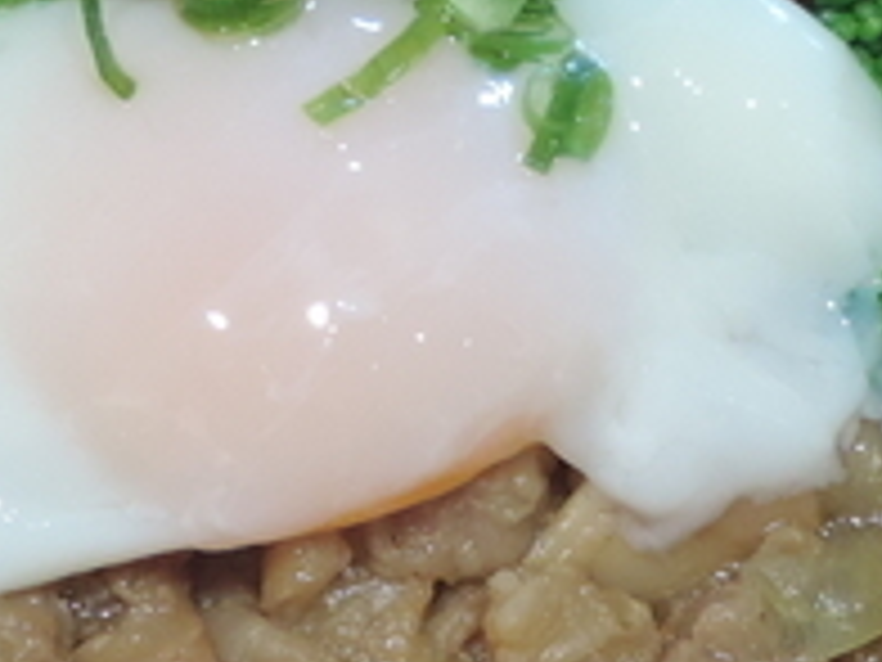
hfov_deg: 12.1
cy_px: 545
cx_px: 436
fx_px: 4153
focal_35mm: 163
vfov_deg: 9.1
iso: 400
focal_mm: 7.1
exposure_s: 1/50
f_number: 3.3
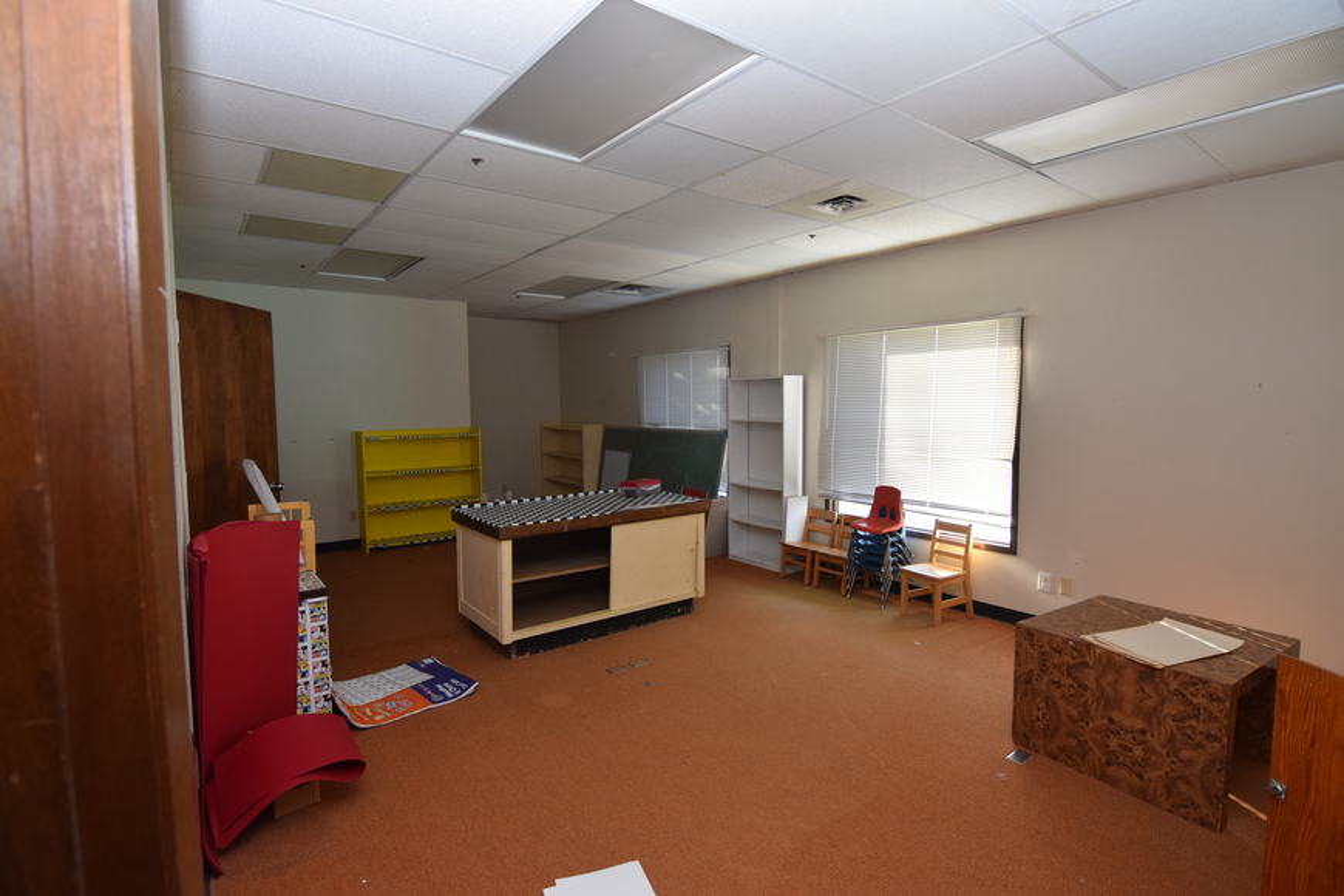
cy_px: 448
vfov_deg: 72.1
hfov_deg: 95.0
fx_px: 616
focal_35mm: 16
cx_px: 672
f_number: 5
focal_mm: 11
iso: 800
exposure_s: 1/100
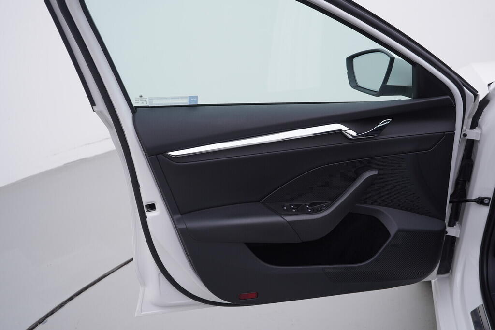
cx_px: 248
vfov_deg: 36.9
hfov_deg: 53.1
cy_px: 165
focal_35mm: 36
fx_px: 495
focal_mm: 24
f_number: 4
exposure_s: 1/80
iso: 125
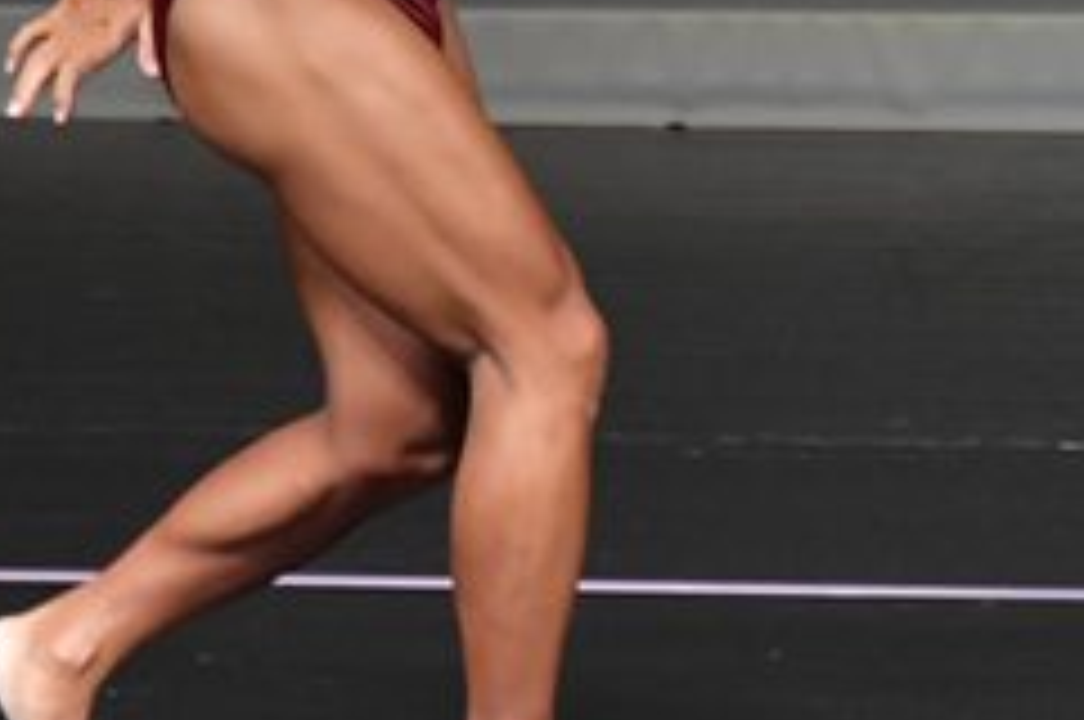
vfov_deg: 1.2
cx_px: 1032
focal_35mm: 1110
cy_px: 81
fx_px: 33378
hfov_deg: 1.9
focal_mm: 230
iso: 4000
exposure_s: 1/400
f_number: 5.6
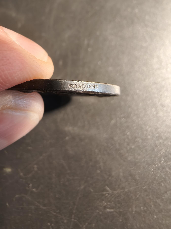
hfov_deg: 58.9
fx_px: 151
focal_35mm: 23
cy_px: 114
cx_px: 86
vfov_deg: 73.9
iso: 320
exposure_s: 1/50
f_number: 2
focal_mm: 2.32
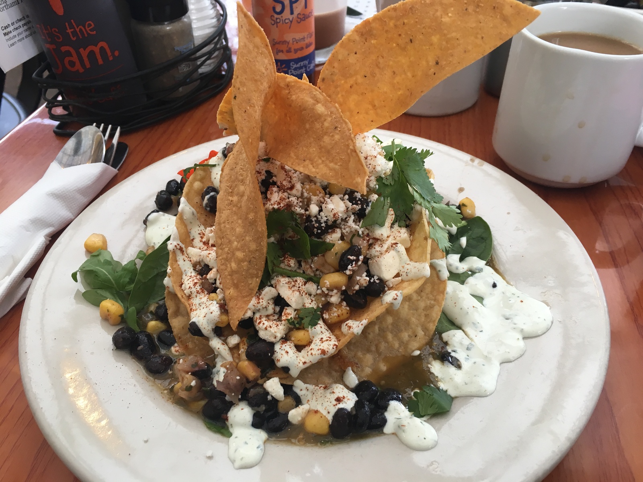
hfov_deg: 61.7
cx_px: 322
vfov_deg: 48.2
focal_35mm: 29
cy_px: 241
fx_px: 539
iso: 25
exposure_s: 1/30
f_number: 2.2
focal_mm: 4.15
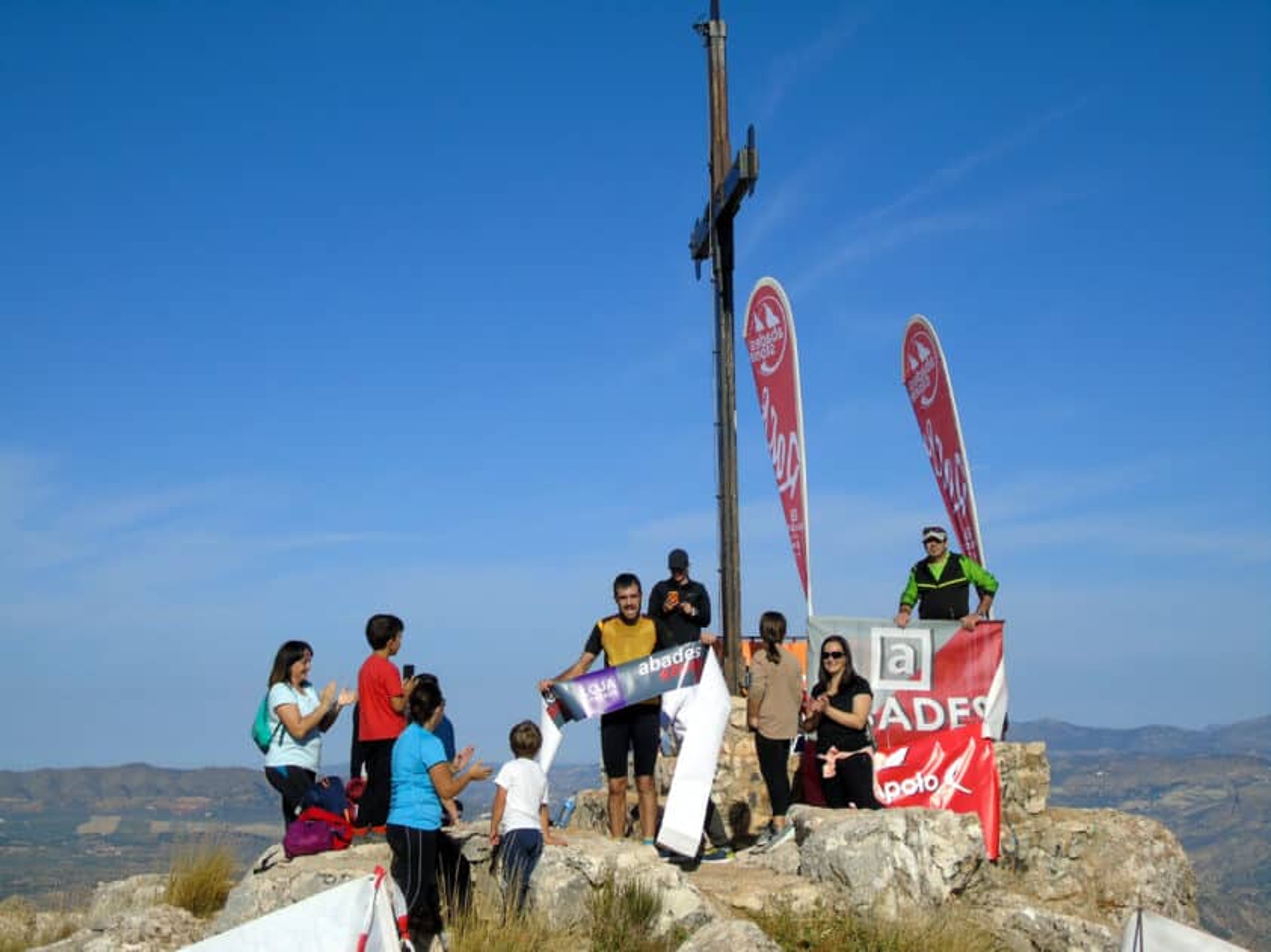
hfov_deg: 31.2
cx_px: 636
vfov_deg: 23.6
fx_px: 2276
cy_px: 476
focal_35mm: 62
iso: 80
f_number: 5.2
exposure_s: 1/1000
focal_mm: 11
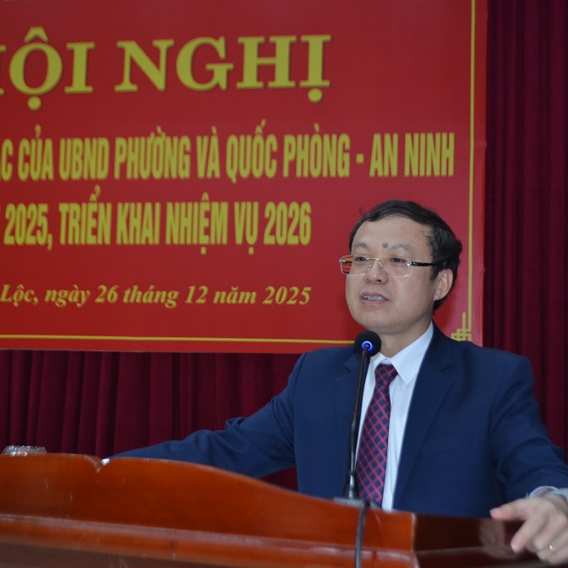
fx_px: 1151
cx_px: 270
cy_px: 286
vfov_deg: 27.7
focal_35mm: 62
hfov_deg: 27.7
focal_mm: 32
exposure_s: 1/60
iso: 640
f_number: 4.8
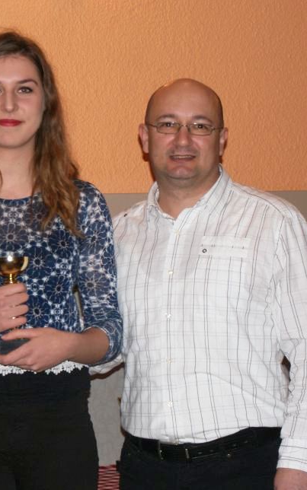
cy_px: 245
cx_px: 11
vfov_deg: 15.1
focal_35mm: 138
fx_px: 1846
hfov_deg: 9.5
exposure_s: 1/100
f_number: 5.6
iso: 400
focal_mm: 60
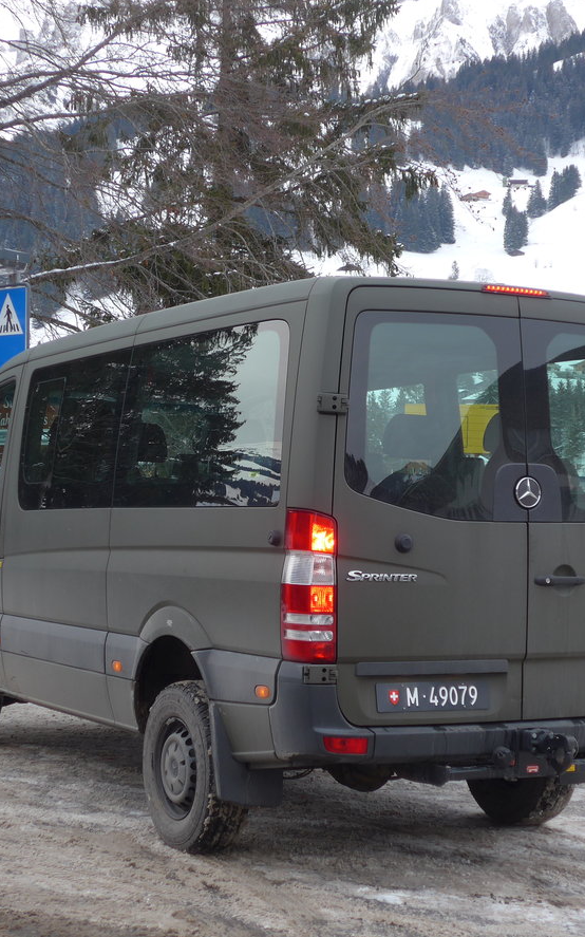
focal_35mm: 66
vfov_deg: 31.1
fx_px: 1684
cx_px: 275
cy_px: 473
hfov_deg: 19.7
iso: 80
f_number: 3
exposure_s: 1/160
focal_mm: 9.5
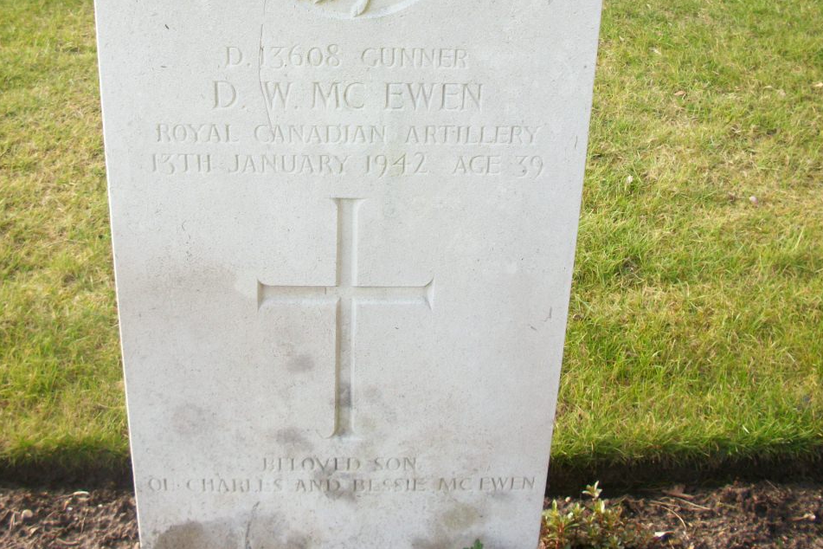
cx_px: 412
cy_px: 149
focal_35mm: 49
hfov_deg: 40.3
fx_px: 1120
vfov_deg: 27.2
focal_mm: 6.3
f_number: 3.1
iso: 80
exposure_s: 1/100
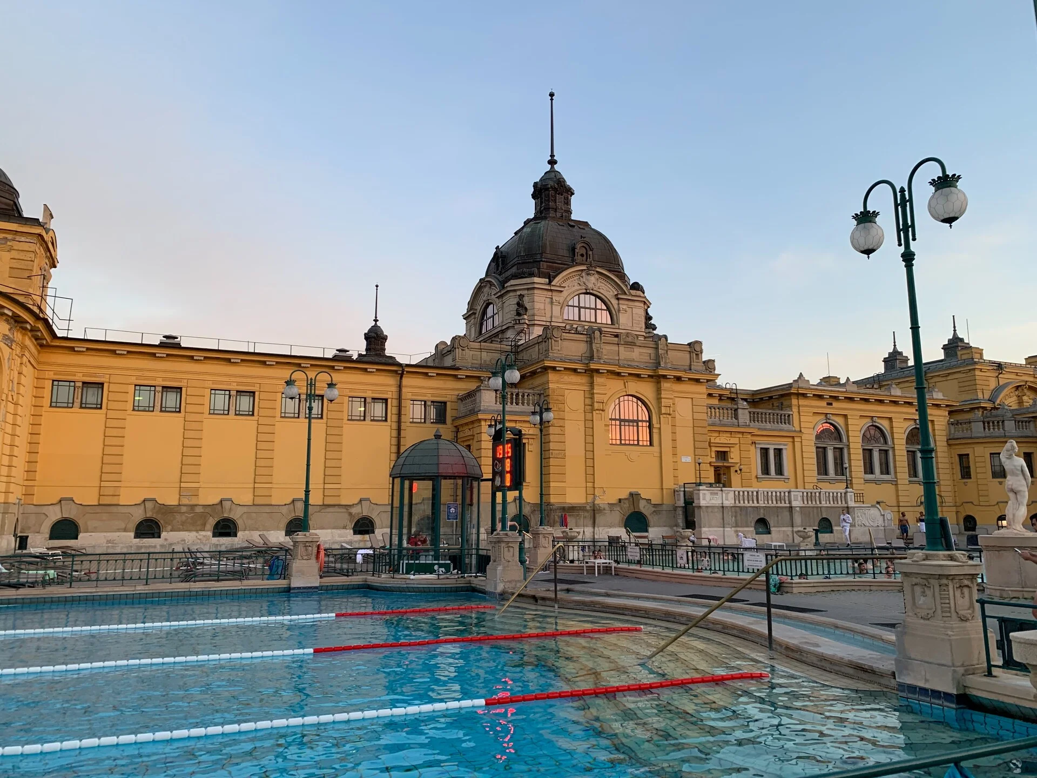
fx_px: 779
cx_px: 518
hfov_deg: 67.3
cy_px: 389
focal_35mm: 26
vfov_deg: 53.1
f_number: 1.8
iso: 50
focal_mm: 4.25
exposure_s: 1/121
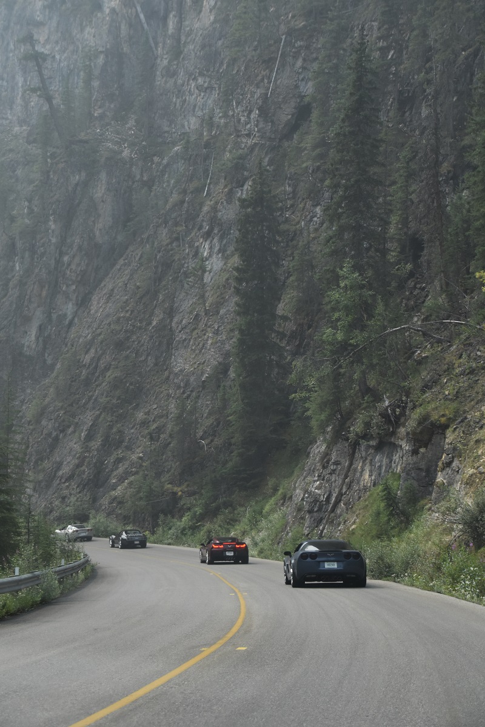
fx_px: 1394
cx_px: 242
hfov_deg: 19.7
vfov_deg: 29.2
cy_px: 364
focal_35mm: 69
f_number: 4.8
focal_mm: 46
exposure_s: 1/1000
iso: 400
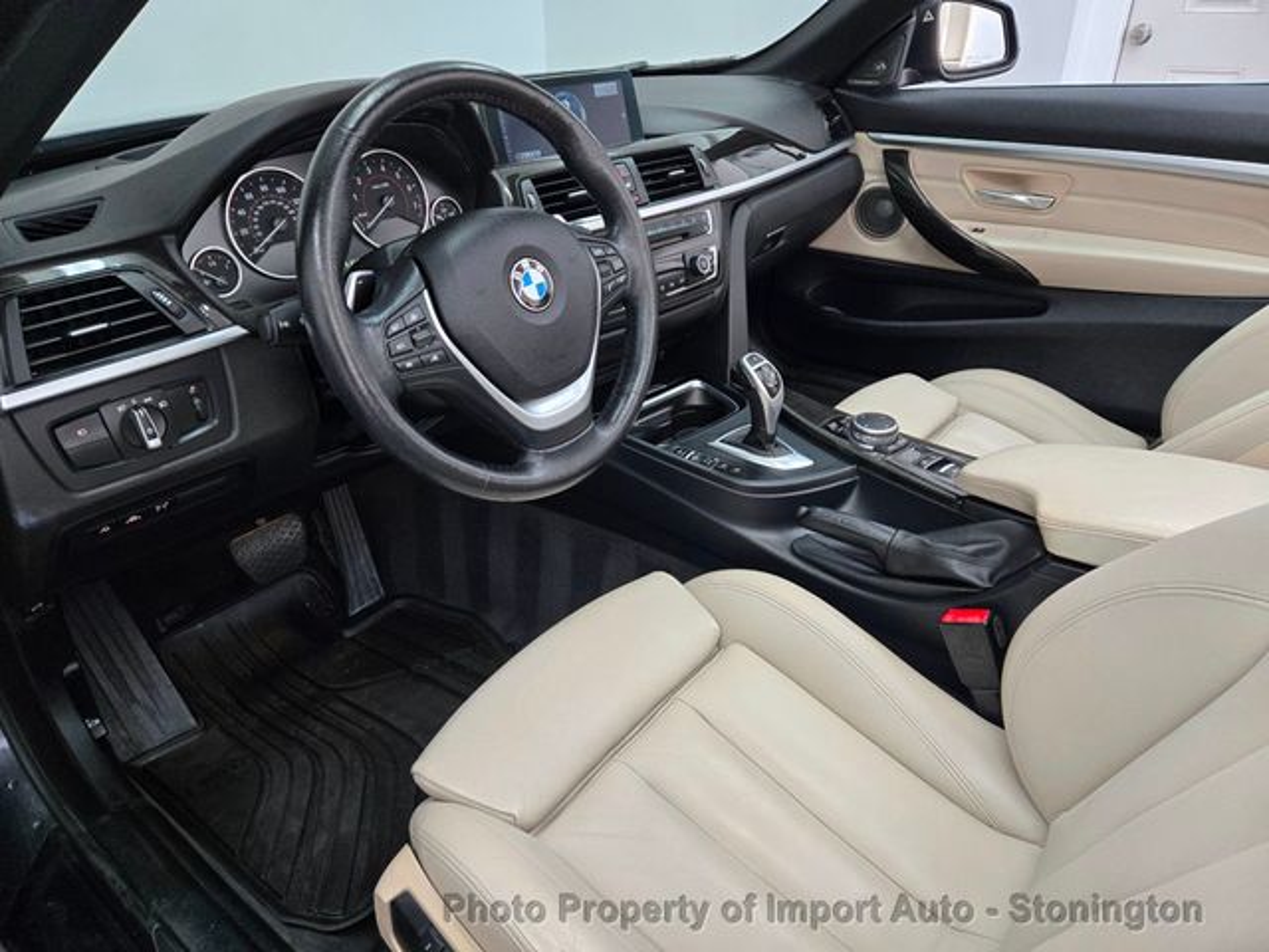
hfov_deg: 73.9
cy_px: 476
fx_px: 843
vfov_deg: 58.9
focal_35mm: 23
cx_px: 634
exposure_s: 1/120
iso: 250
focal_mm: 5.4
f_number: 1.8
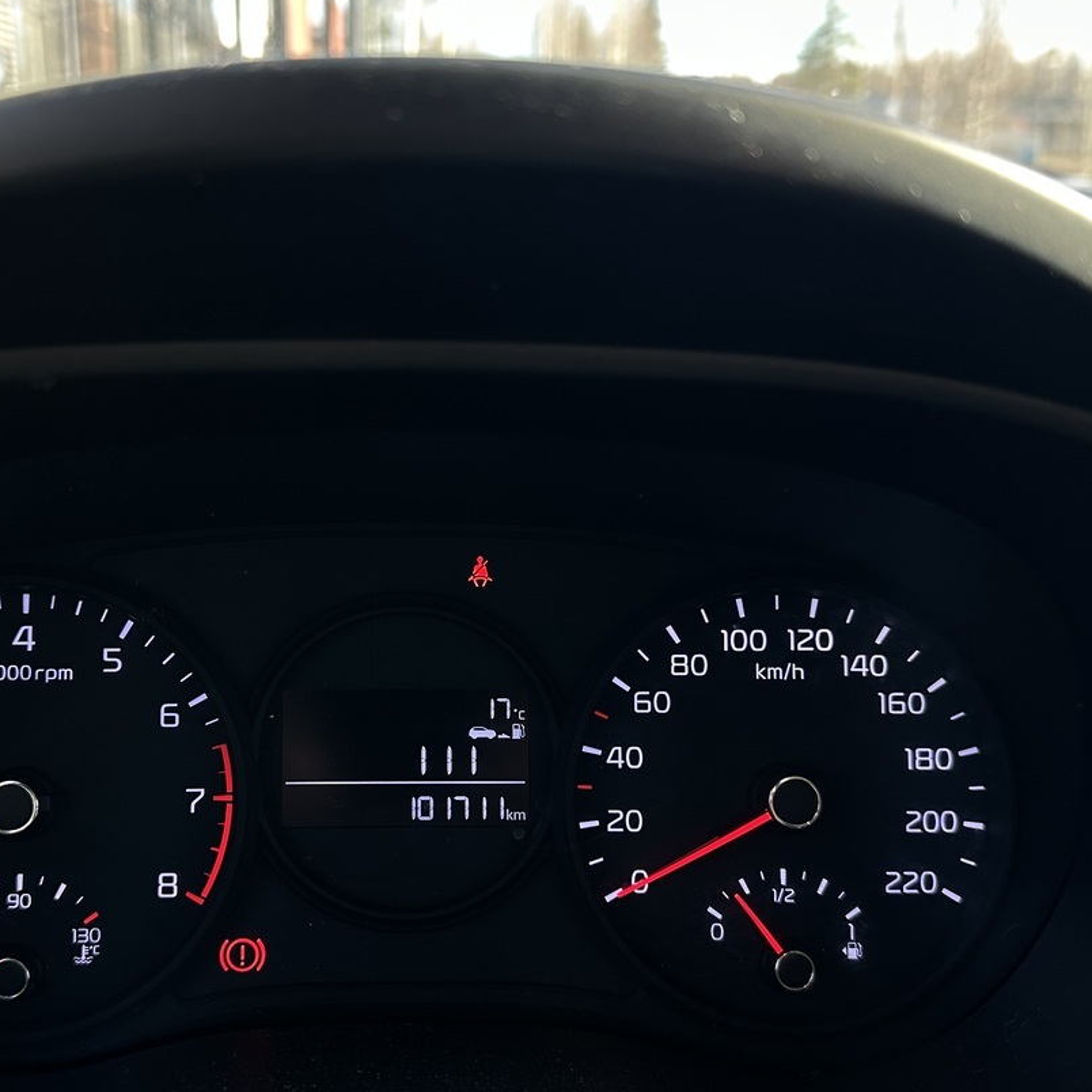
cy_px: 608
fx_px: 1356
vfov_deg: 43.8
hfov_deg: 43.6
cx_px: 422
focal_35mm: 38
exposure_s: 1/121
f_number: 1.78
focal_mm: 6.86
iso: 125
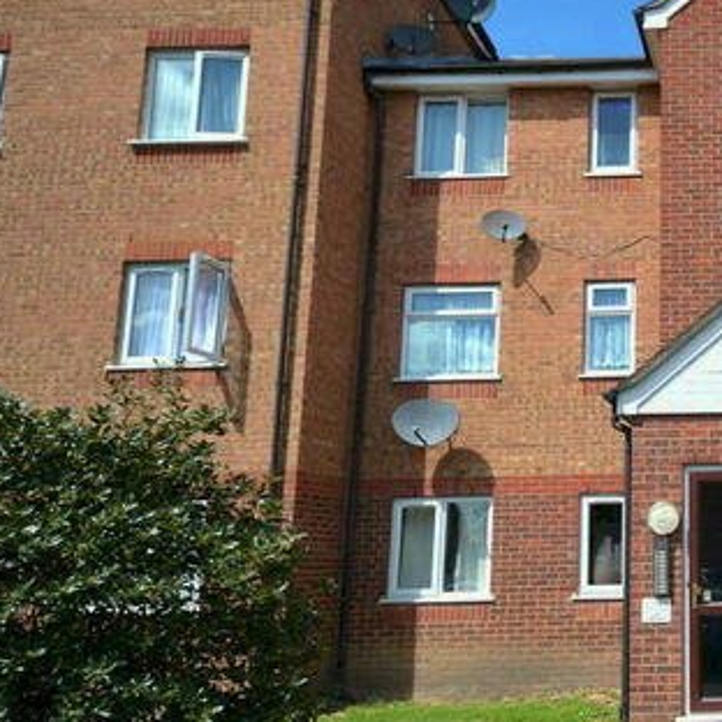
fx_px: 944
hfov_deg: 35.7
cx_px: 796
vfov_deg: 41.9
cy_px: 376
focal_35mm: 40
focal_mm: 14
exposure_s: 1/200
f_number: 7.1
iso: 100
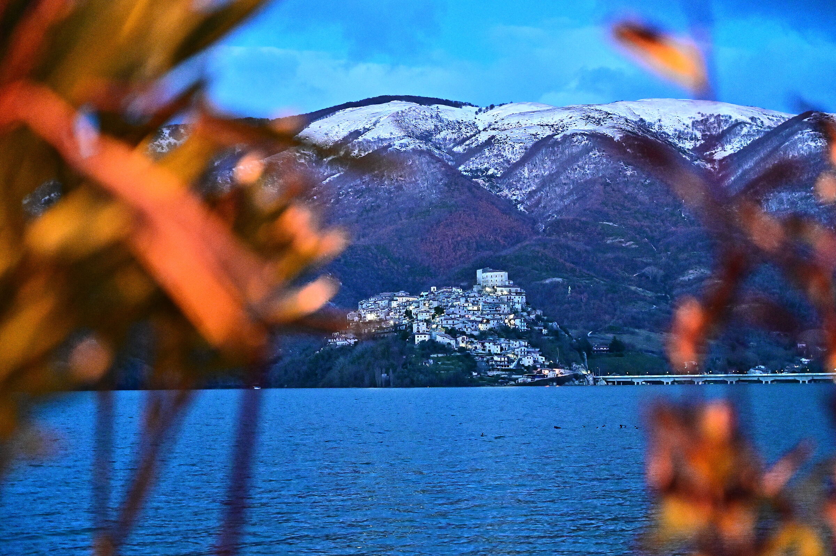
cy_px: 278
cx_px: 418
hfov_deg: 34.5
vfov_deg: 23.4
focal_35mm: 58
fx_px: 1346
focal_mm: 58
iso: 12800
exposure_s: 1/50
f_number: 4
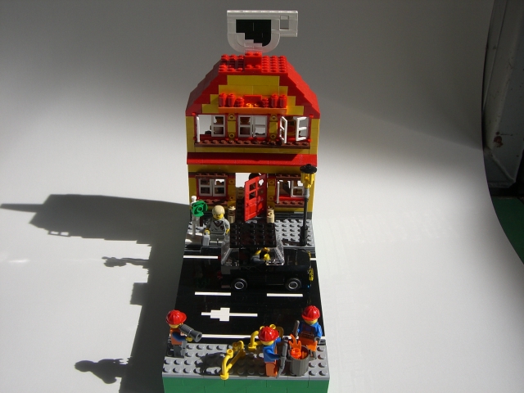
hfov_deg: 49.0
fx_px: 575
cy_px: 196
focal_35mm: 38
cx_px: 262
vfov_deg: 37.7
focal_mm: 6.2
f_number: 4.3
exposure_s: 1/400
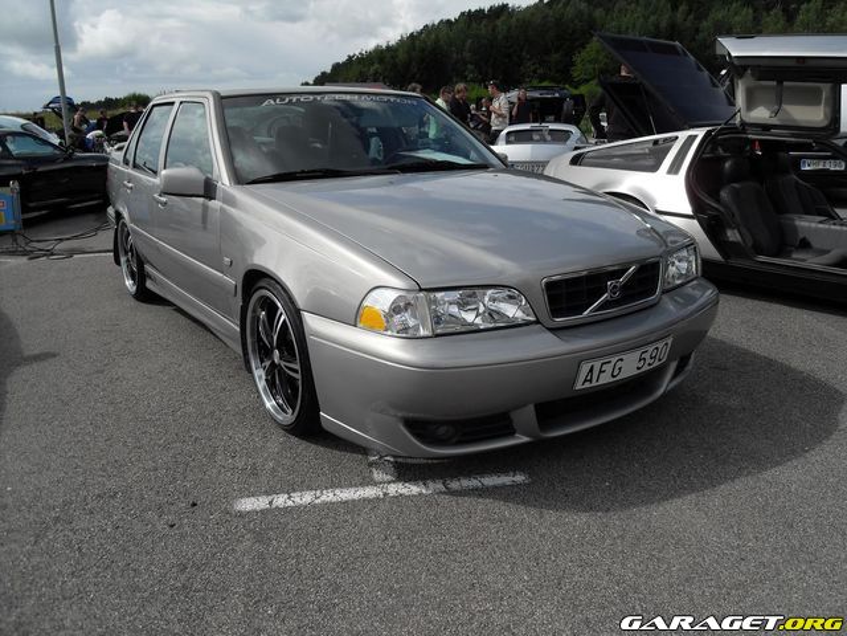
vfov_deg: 49.7
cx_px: 424
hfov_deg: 63.4
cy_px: 318
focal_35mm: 28
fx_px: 685
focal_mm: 6
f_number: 7.1
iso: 80
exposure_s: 1/350
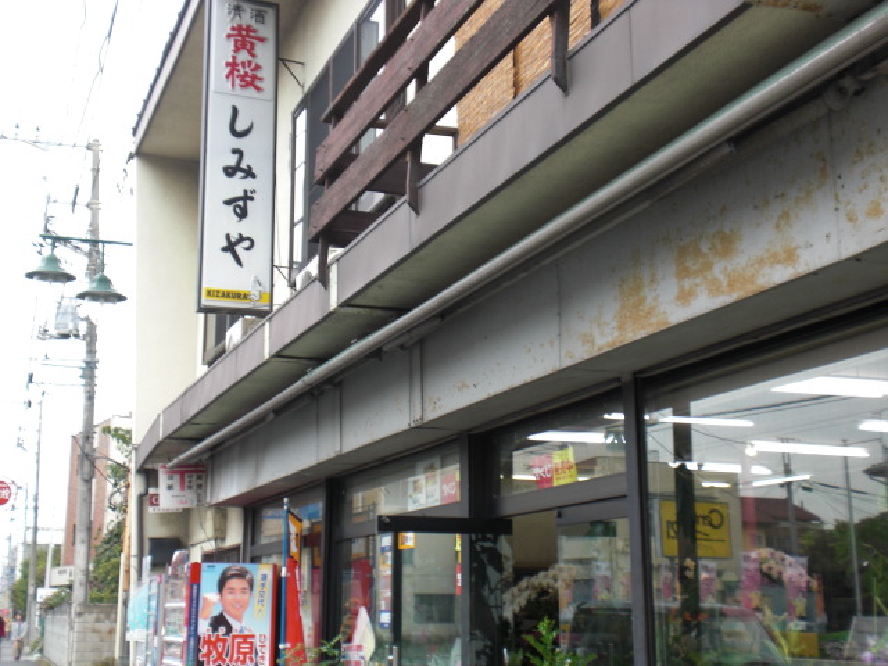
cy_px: 333
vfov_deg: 28.6
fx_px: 1308
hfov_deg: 37.5
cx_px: 444
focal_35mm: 51
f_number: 3.6
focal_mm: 8.44
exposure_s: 1/100
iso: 64
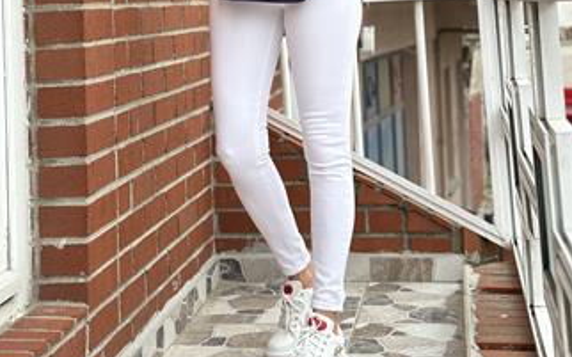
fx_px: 1247
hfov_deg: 25.8
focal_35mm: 80
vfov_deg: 15.9
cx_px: 295
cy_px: -28
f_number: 1.78
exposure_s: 1/646
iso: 80
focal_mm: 6.86
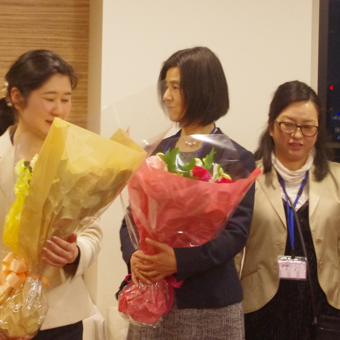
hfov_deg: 12.9
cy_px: 111
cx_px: 37
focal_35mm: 134
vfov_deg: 13.0
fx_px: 1489
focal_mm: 40
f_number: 4.5
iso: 2000
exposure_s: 1/30
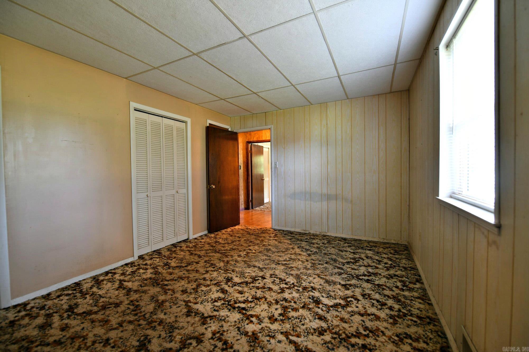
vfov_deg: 81.2
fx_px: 206
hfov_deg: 104.3
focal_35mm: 14
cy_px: 176
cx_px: 264
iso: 160
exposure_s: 1/10
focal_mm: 14
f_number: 2.8
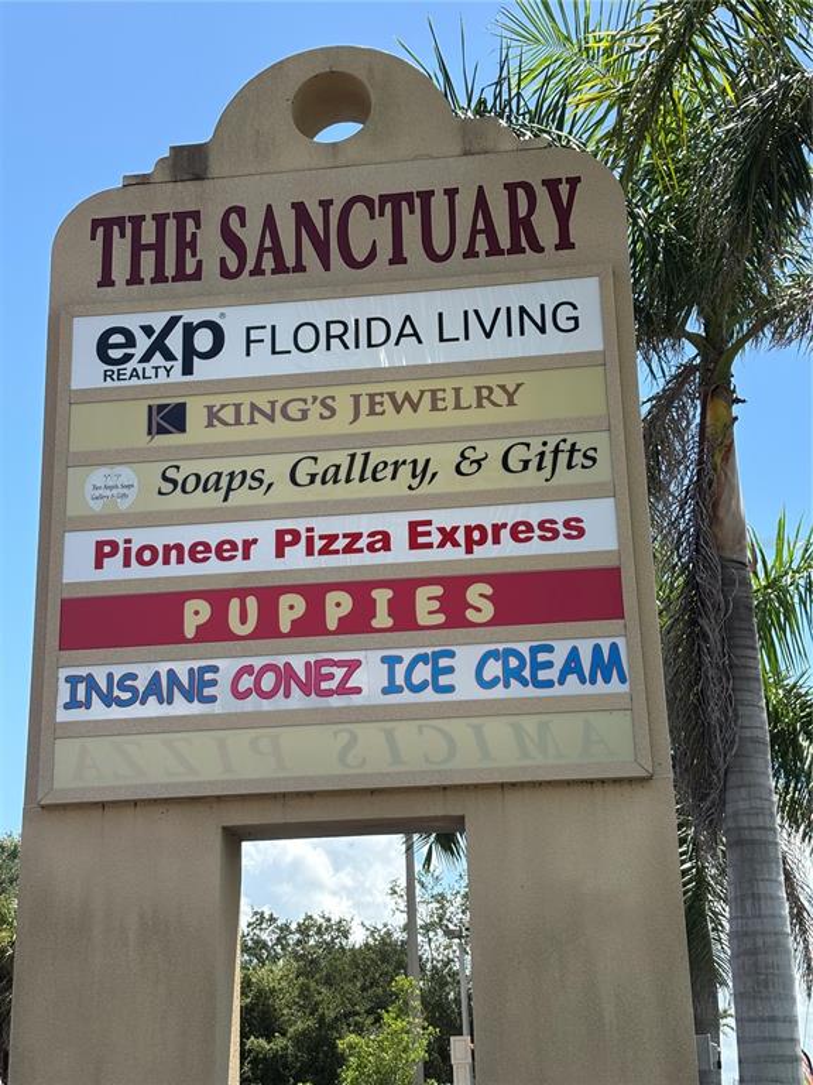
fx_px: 1628
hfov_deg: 28.0
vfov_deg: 36.8
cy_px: 542
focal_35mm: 52
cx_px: 406
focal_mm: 5.96
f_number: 1.6
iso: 32
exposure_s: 1/1543
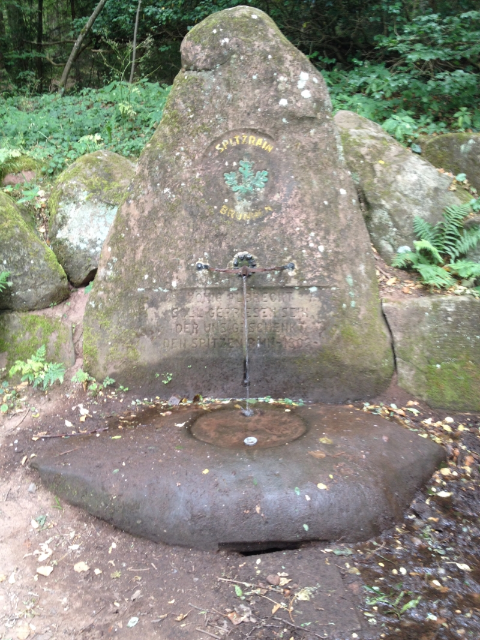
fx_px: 647
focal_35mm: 35
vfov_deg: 52.6
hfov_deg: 40.7
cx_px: 240
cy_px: 320
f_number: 2.4
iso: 64
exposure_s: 1/20
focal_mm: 4.28
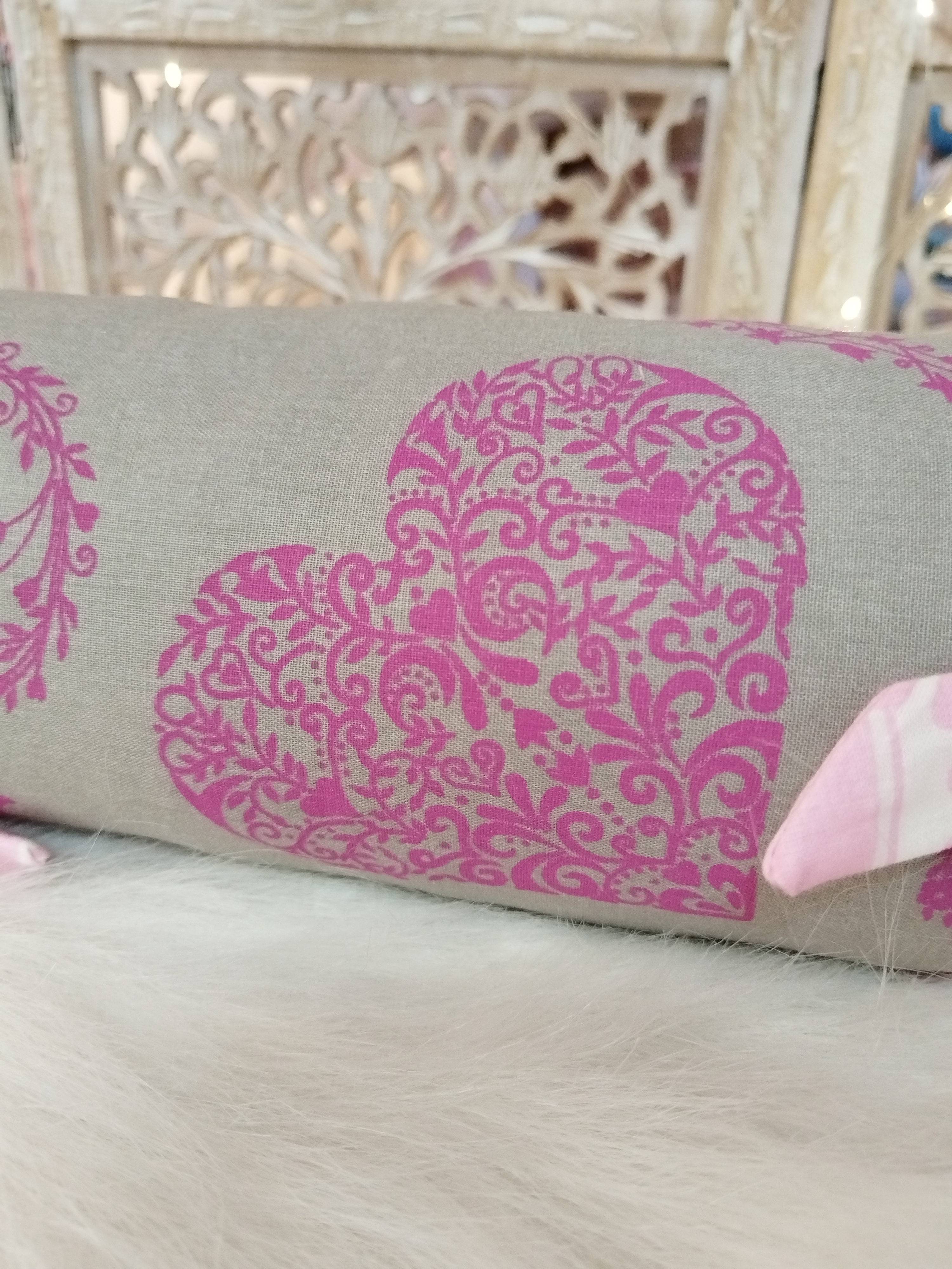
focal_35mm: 26
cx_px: 476
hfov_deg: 53.1
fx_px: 953
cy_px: 634
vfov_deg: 67.3
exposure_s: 1/33.3
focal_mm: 4.95
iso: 1000
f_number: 1.9
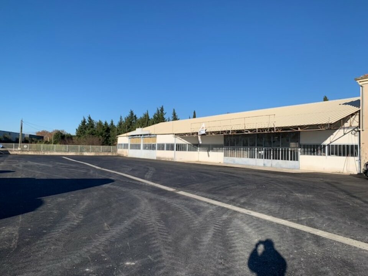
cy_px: 138
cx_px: 184
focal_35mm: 26
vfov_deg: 53.1
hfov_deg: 67.3
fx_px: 276
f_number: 1.8
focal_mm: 4.25
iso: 25
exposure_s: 1/2915
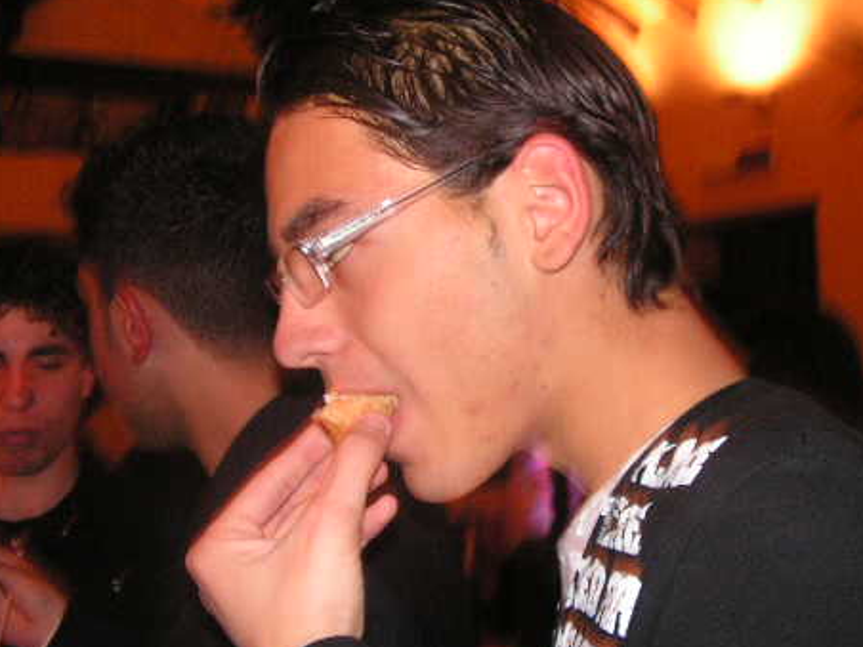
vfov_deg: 28.5
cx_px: 537
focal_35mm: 51
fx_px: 1271
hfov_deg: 37.3
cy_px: 263
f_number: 3.2
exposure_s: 1/40
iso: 200
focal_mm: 6
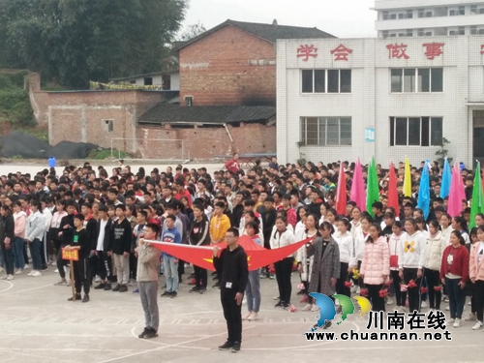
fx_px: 294
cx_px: 242
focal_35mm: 21
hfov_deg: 79.0
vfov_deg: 63.4
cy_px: 182
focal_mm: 3.66
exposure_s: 1/325
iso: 50
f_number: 2.2
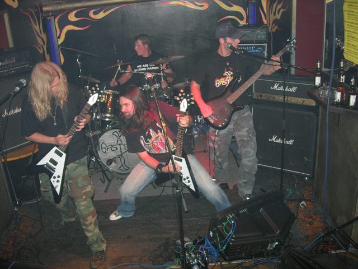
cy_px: 134
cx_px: 179
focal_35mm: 38
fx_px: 393
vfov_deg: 37.7
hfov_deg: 49.0
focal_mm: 7.8
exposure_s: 1/60.1
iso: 92
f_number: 2.8
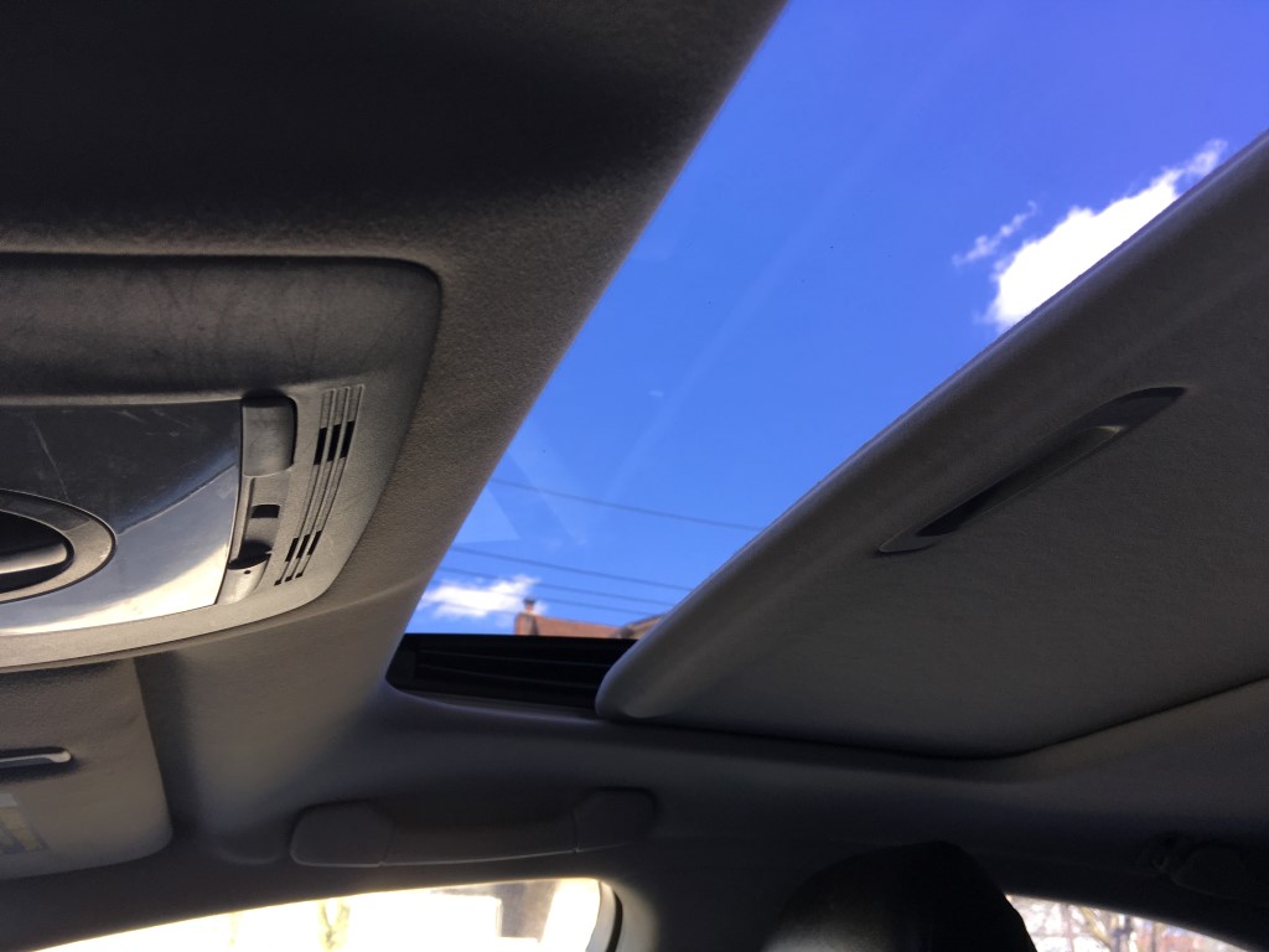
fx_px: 1063
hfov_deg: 61.7
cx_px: 634
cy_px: 476
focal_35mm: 29
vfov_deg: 48.2
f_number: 2.2
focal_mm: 4.15
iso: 25
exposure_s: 1/60
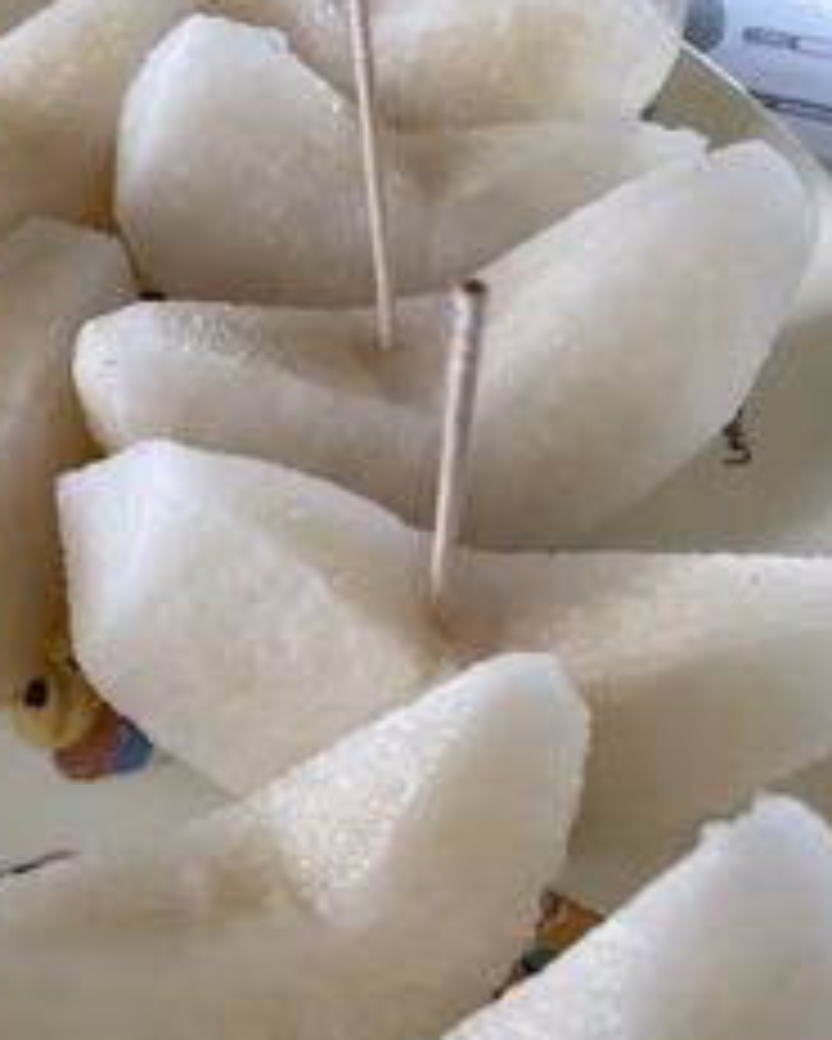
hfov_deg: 33.7
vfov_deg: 41.6
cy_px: 675
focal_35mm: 44
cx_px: 252
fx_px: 1353
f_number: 1.6
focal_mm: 4.2
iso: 125
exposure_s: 1/60
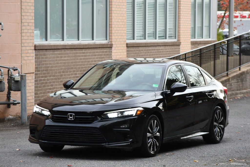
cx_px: 125
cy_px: 84
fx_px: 1041
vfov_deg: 9.1
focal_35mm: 150
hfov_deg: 13.7
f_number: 4.8
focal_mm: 100
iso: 560
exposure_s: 1/250
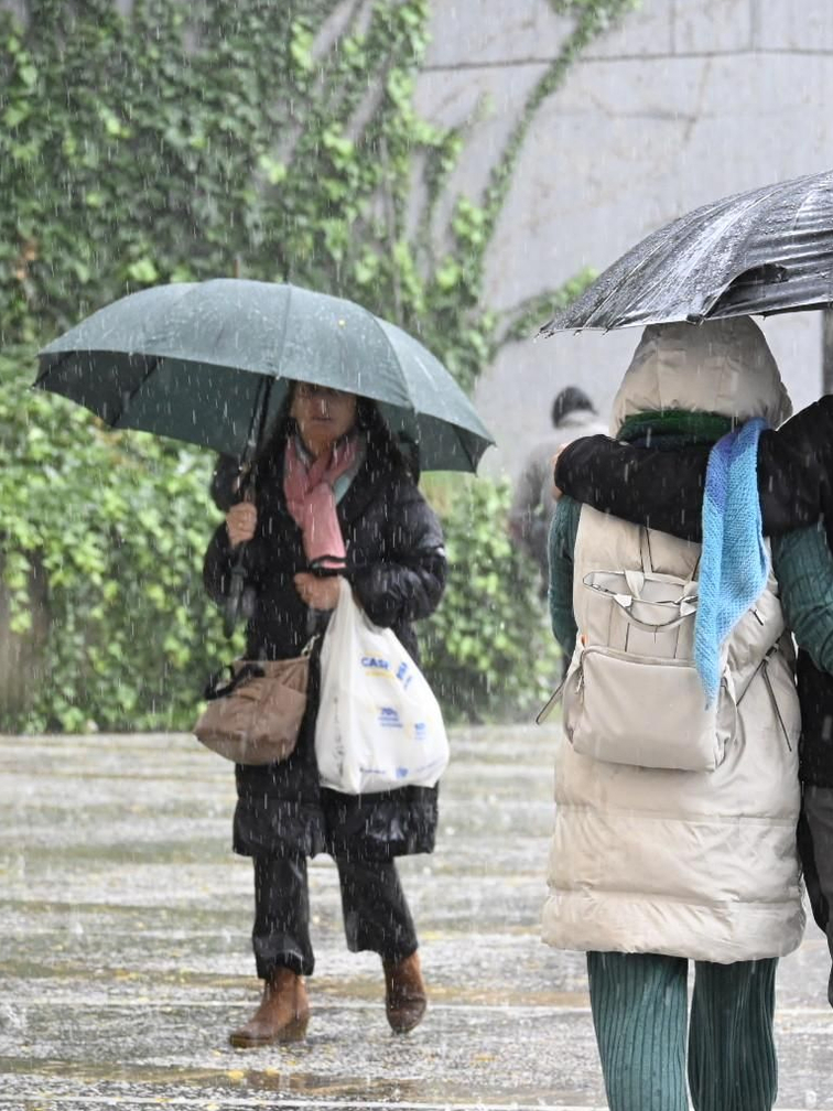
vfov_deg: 8.6
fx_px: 7348
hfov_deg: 6.5
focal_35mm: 229
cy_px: 569
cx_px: 654
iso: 3200
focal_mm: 100
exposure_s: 1/320
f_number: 5
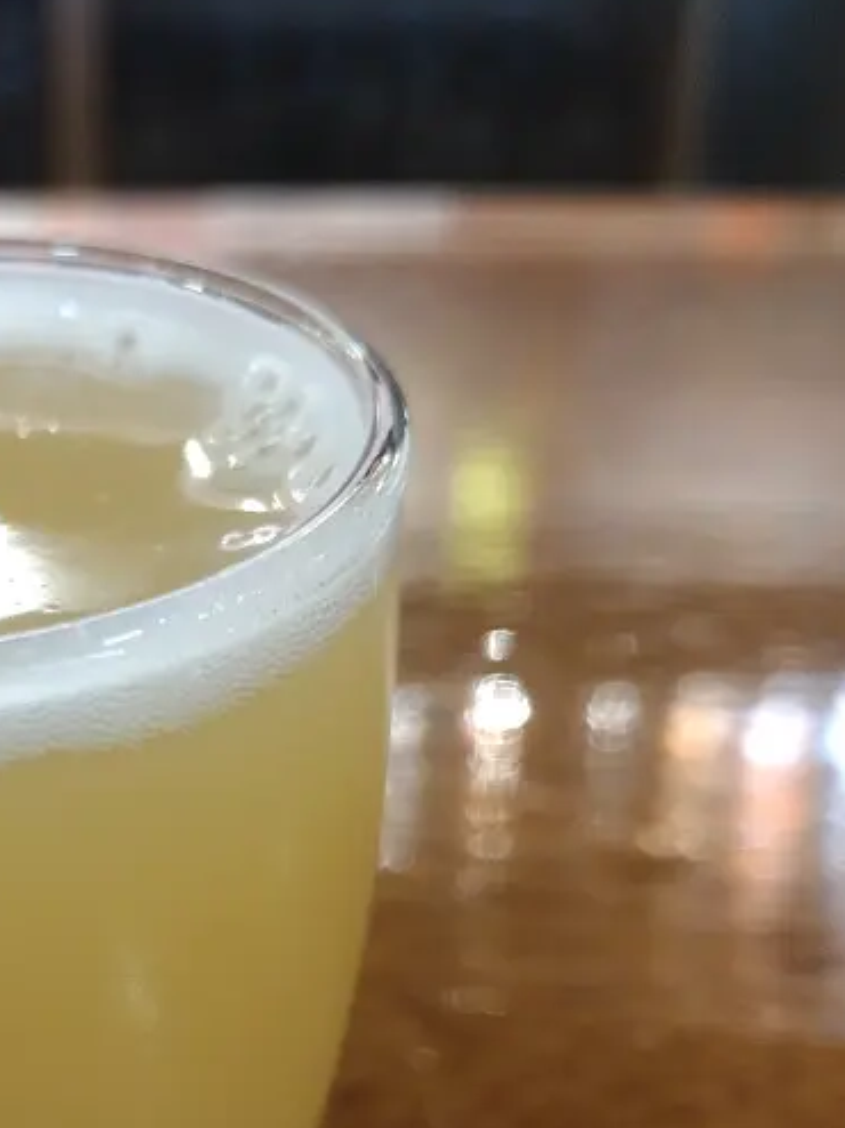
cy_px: 881
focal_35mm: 56
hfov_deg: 24.8
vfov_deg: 33.5
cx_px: -11
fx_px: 1824
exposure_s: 1/30
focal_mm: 4.71
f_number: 1.7
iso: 791
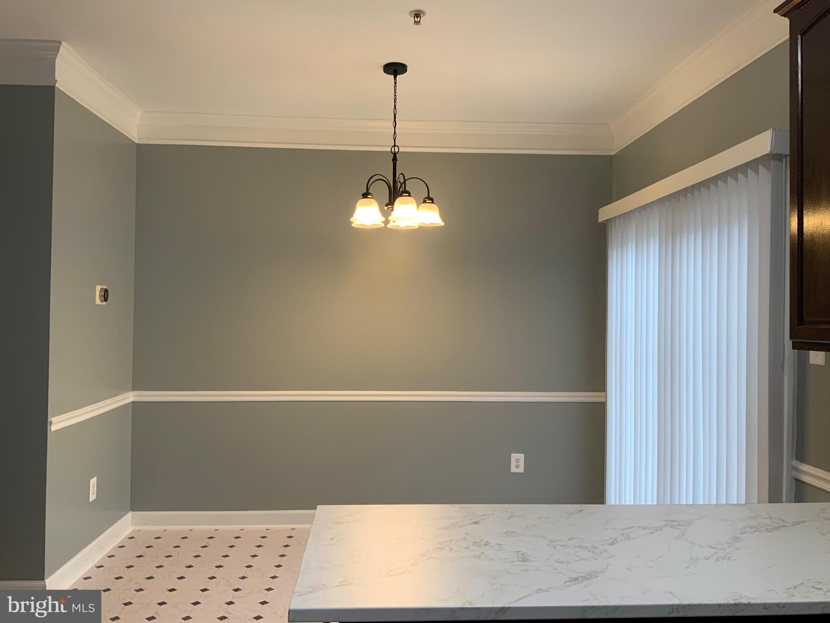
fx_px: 695
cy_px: 312
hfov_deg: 61.7
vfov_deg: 48.2
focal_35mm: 29
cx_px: 415
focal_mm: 3
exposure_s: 1/120
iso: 64
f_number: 1.8
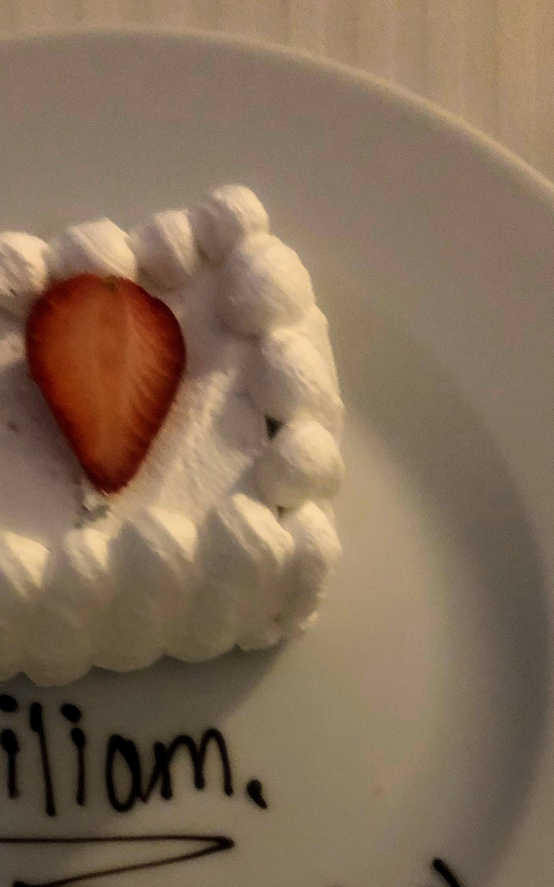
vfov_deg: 42.4
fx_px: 1111
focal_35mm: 46
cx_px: 119
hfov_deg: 27.5
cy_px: 644
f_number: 1.8
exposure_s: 1/4
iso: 160
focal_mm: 3.99
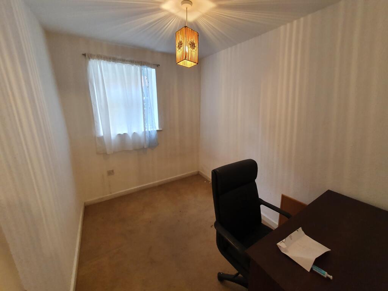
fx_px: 146
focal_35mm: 13
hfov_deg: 106.2
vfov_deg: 89.9
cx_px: 194
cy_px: 146
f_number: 2.2
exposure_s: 1/50
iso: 250
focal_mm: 1.8
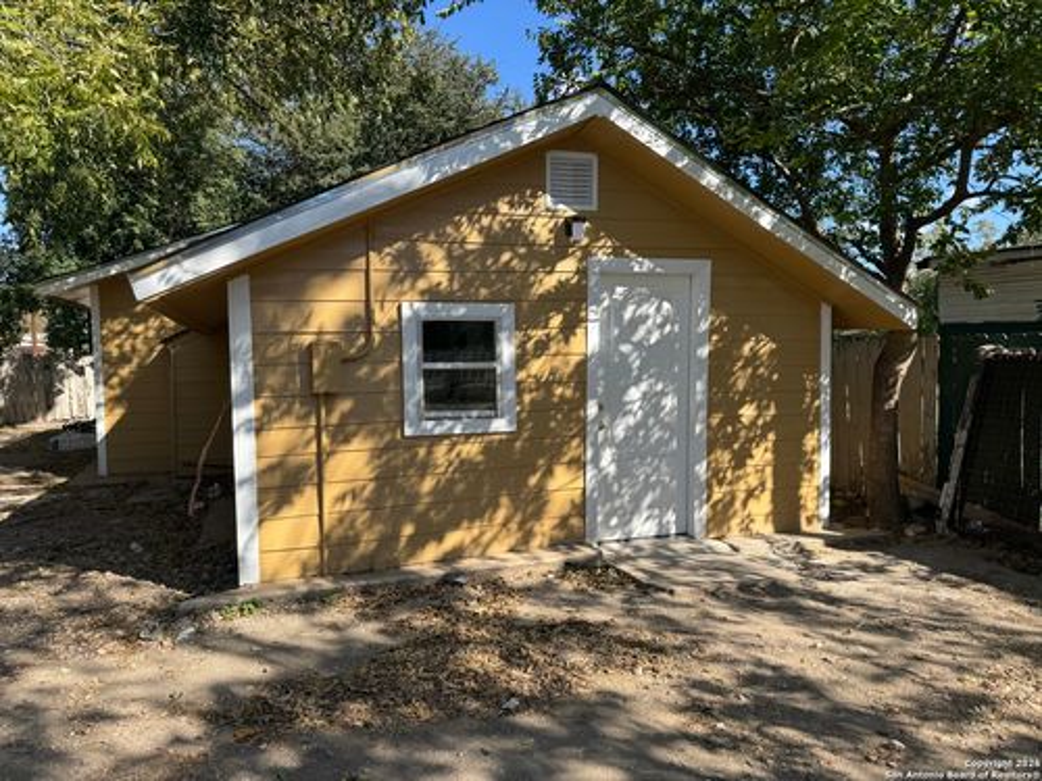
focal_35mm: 24
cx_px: 521
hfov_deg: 71.6
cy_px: 390
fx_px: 722
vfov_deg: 56.8
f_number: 1.78
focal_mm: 6.76
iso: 80
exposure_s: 1/1980
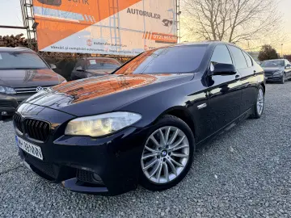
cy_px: 109
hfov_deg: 71.6
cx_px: 146
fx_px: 202
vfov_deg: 56.8
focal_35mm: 24
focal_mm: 6.76
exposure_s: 1/612
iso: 100
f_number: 1.78
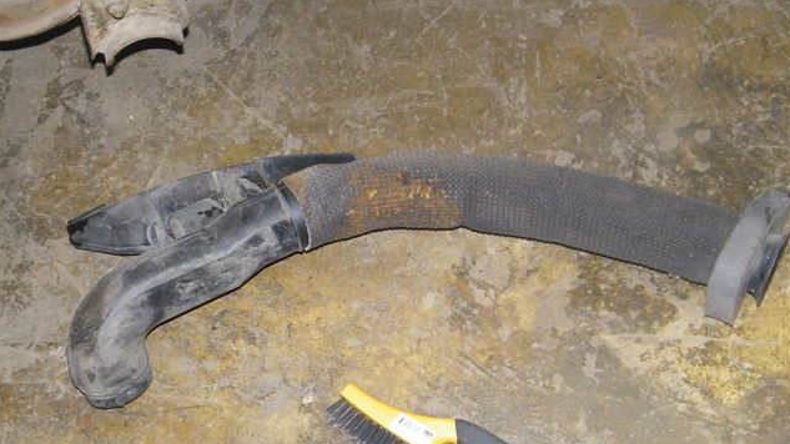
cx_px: 397
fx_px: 1362
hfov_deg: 32.4
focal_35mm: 65
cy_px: 217
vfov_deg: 18.5
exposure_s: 1/40
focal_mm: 10.6
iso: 200
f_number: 4.1
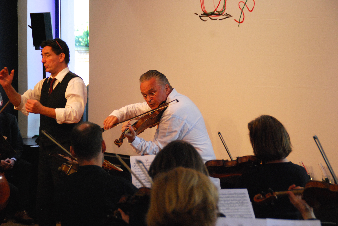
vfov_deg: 13.1
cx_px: 169
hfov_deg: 19.4
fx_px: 987
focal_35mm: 105
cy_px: 113
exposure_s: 1/125
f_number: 5.6
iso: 1100
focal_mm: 70
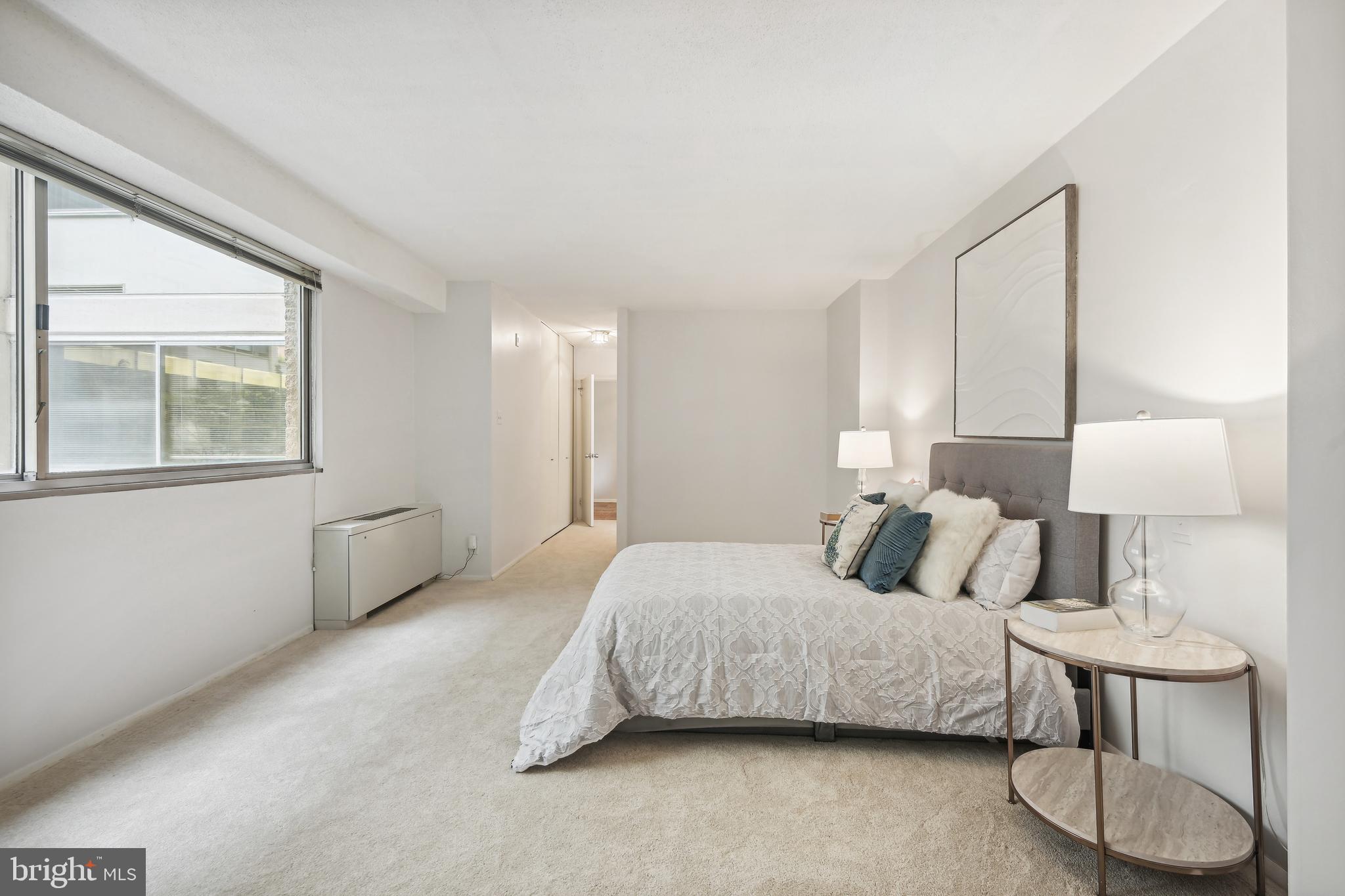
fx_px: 598
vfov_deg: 73.7
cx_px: 672
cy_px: 448
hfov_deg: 96.7
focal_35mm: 16
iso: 200
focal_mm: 16
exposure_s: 1/13
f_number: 8
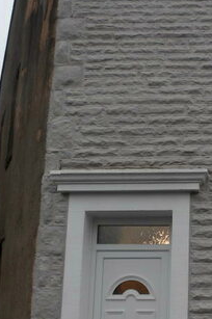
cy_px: 208
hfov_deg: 22.7
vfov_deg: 34.8
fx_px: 505
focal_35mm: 57
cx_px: 219
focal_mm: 4.3
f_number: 4.1
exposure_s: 1/35
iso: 100
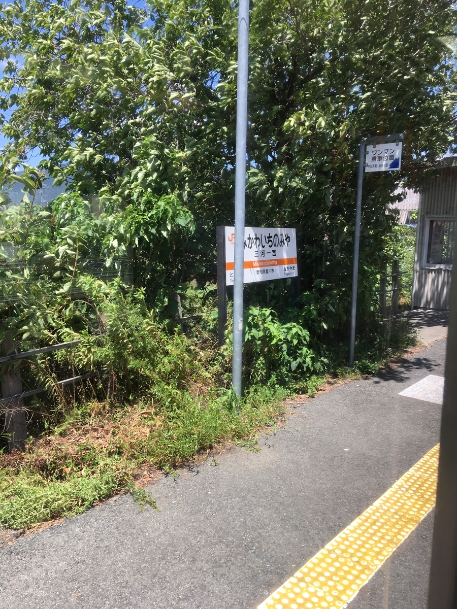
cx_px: 228
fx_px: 510
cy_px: 304
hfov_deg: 48.2
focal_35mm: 29
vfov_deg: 61.7
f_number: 2.2
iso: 25
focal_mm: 4.15
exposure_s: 1/373
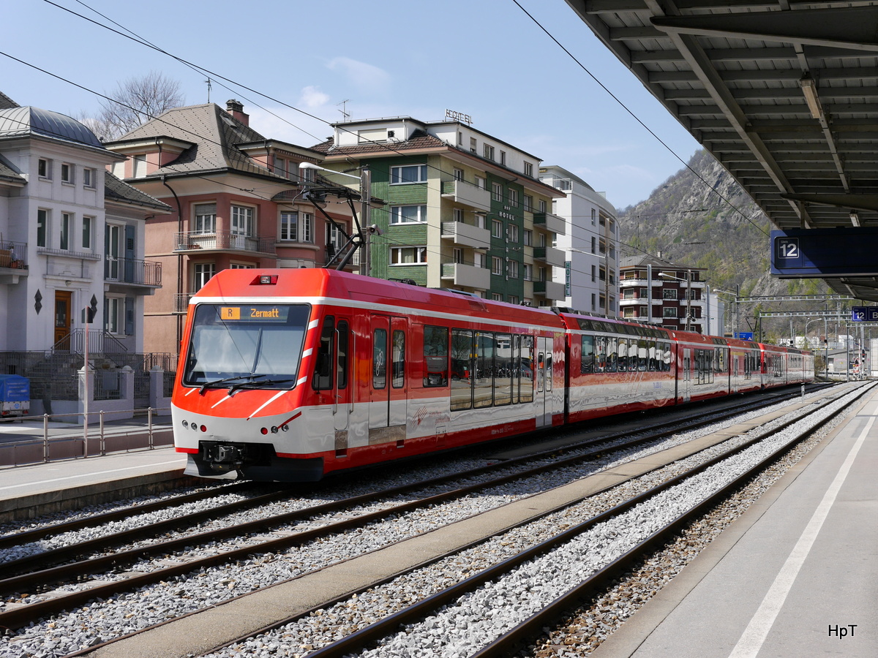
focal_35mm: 50
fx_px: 1268
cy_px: 329
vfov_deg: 29.1
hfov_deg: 38.2
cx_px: 439
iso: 160
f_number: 8
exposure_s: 1/400
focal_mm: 25
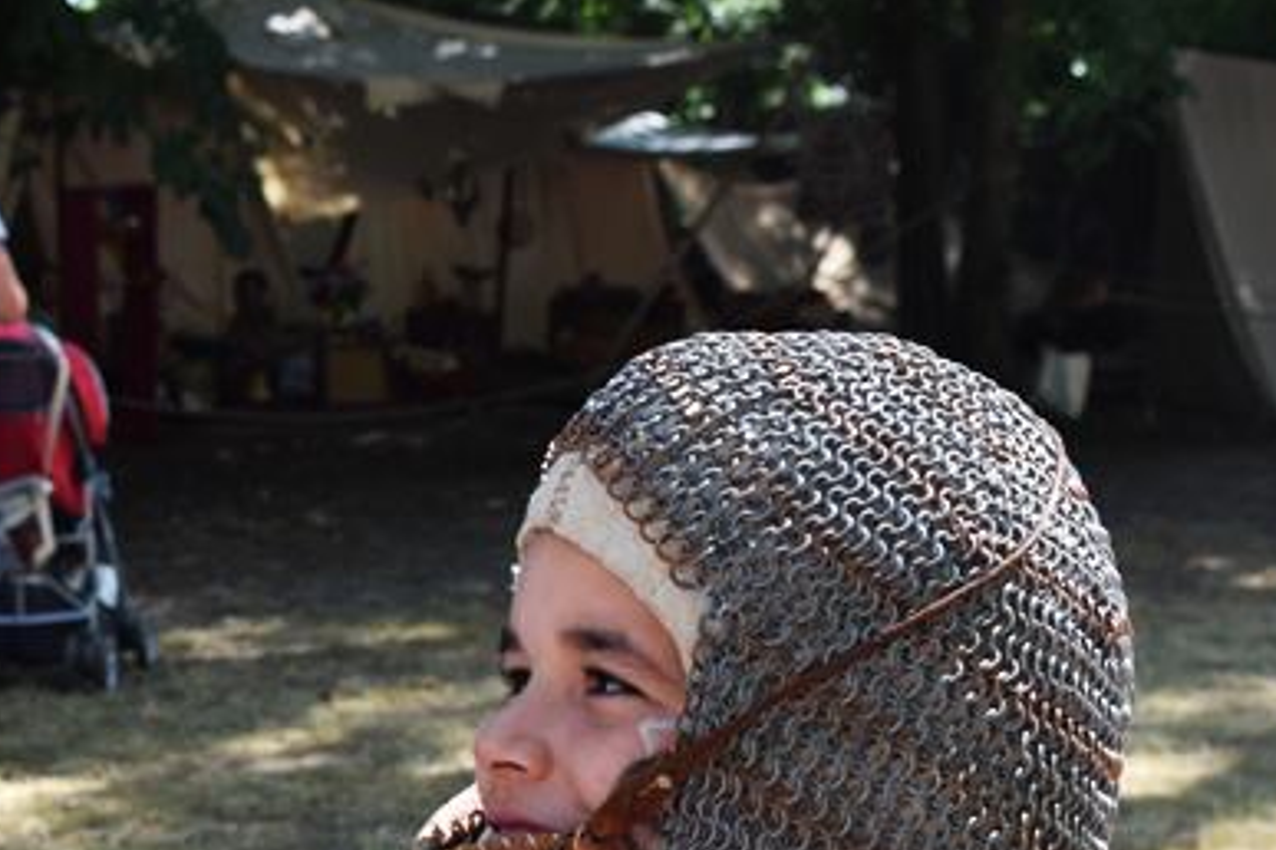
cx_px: 0
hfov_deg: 18.0
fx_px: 3934
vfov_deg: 12.2
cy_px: 904
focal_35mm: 111
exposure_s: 1/160
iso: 400
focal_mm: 28
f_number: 6.3
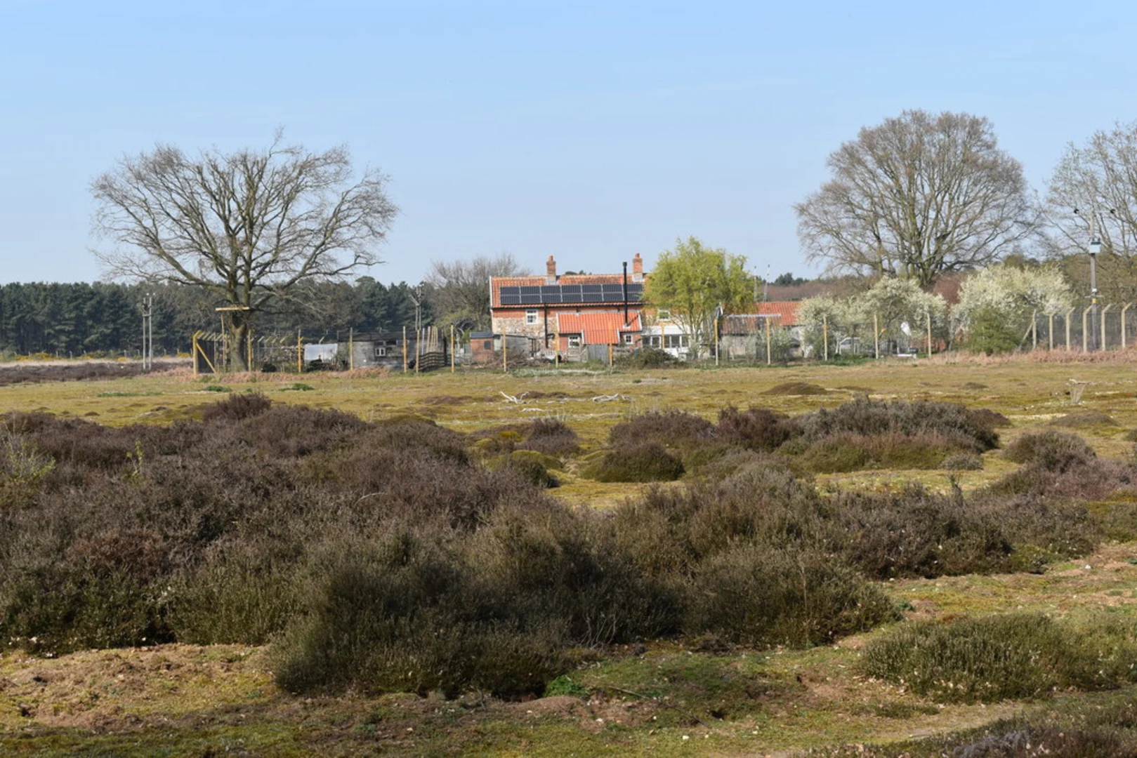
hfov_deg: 31.9
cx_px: 568
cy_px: 379
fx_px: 1990
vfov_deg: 21.6
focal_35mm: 63
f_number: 9
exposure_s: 1/320
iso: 200
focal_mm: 42
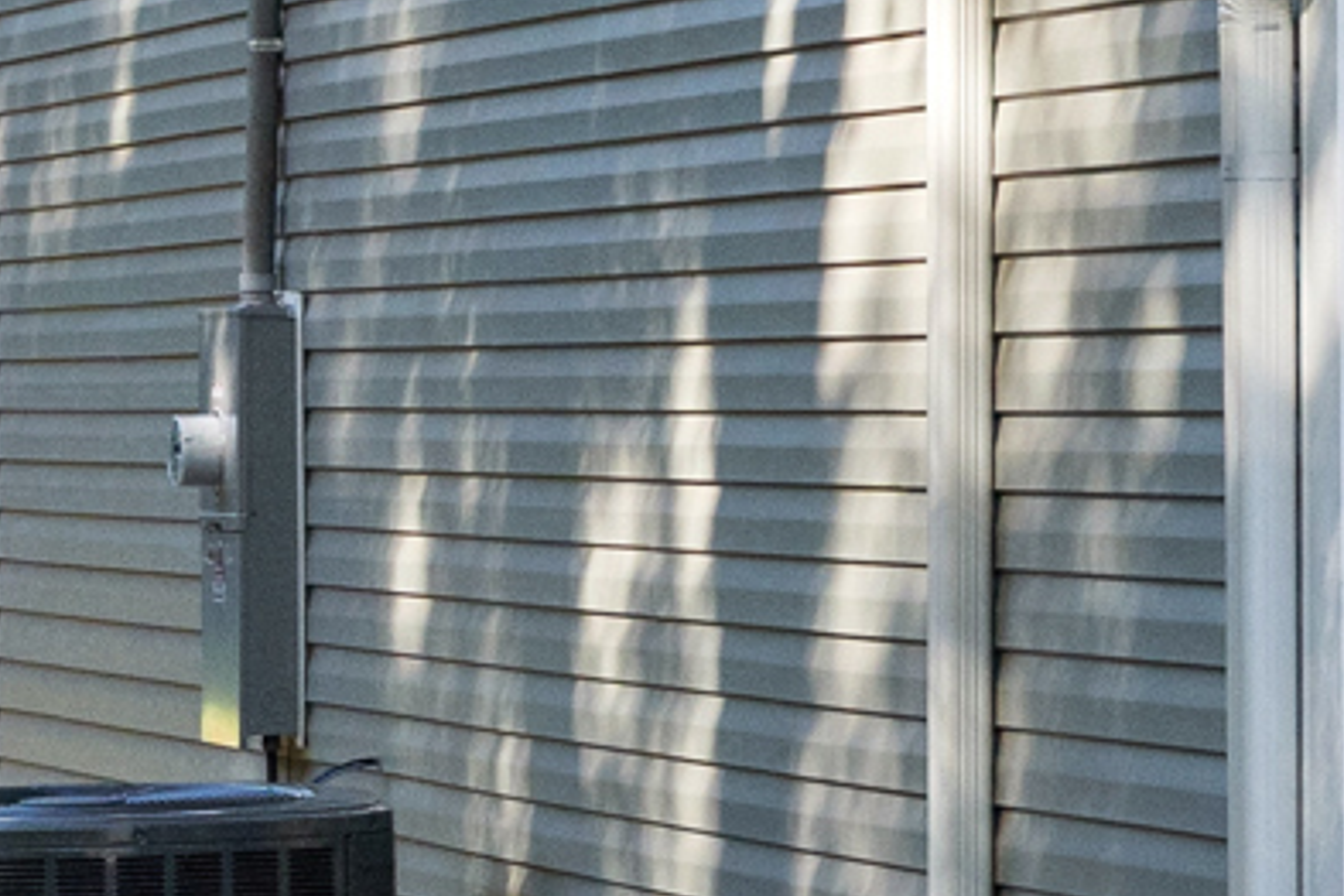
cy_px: -320
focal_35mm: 210
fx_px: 7839
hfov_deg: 8.6
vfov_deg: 6.5
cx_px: 3553
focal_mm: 33
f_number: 6.3
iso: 1250
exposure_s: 1/1250
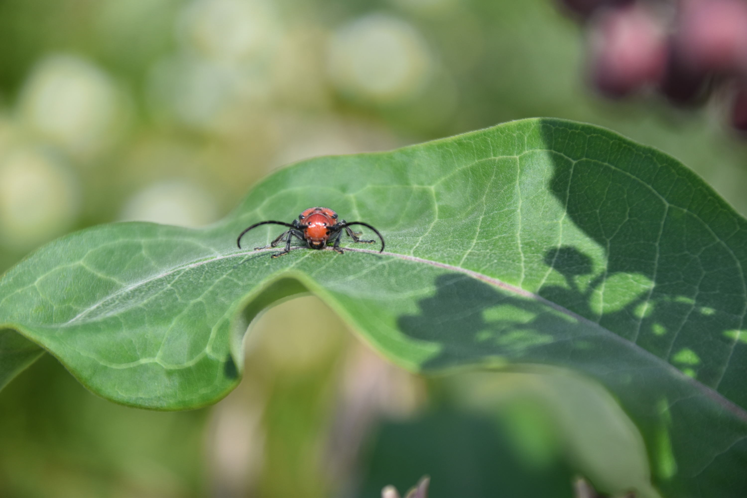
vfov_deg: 4.6
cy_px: 249
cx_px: 374
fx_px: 6225
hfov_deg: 6.9
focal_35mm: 300
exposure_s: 1/640
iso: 200
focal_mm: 200
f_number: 6.3
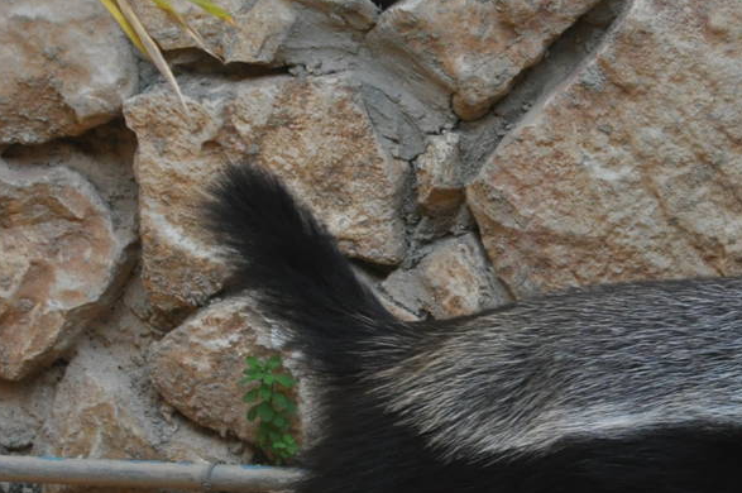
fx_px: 6897
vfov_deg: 4.1
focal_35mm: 335
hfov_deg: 6.1
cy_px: 513
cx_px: 777
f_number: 8
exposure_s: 1/250
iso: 1000
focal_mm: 82
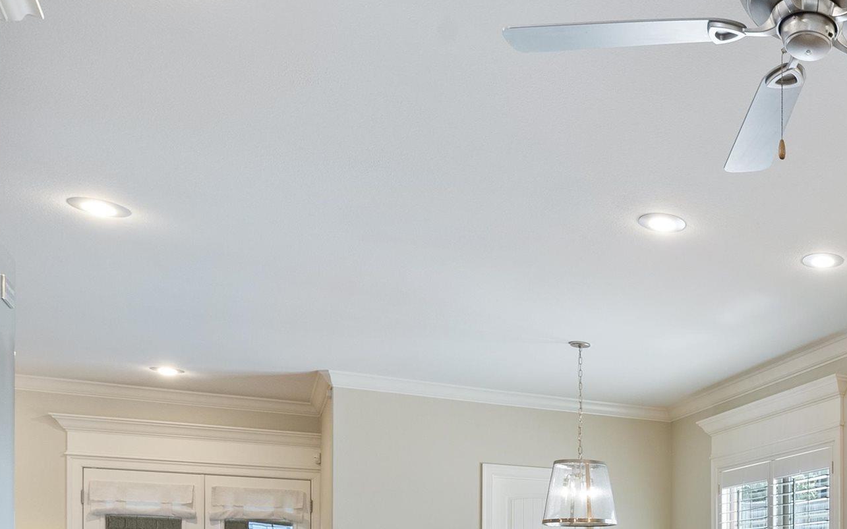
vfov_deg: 29.7
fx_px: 900
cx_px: 865
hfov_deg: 42.7
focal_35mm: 39
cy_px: 573
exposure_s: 1/6
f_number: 9
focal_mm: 16
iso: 640
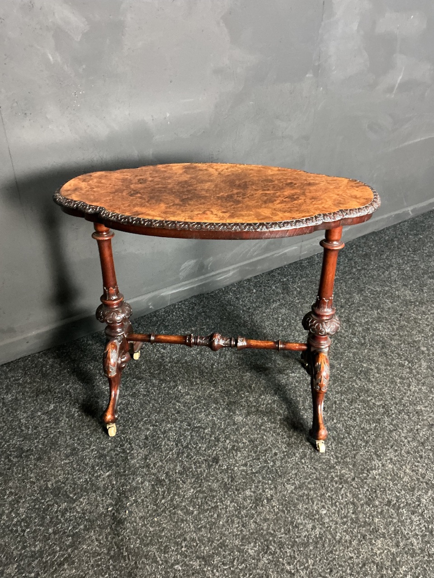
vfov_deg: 61.7
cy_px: 289
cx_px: 217
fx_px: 485
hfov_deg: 48.2
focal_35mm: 29
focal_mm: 3
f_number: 1.8
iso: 500
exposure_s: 1/25
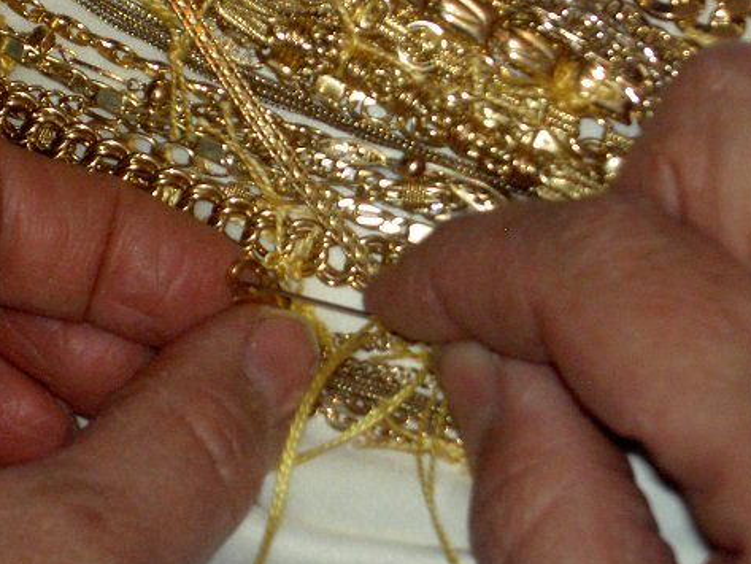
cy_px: 284
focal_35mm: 169
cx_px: 378
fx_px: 3667
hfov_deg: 11.7
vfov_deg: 8.8
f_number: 4.5
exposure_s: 1/80
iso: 200
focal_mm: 20.6
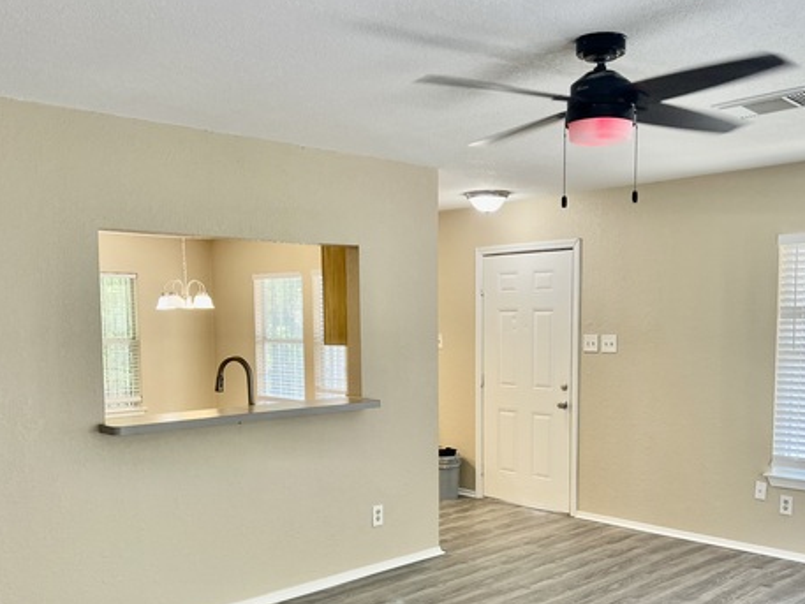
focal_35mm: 35
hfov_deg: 52.5
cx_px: 440
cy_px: 400
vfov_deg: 40.2
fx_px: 814
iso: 100
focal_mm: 5.1
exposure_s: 1/120
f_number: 1.6
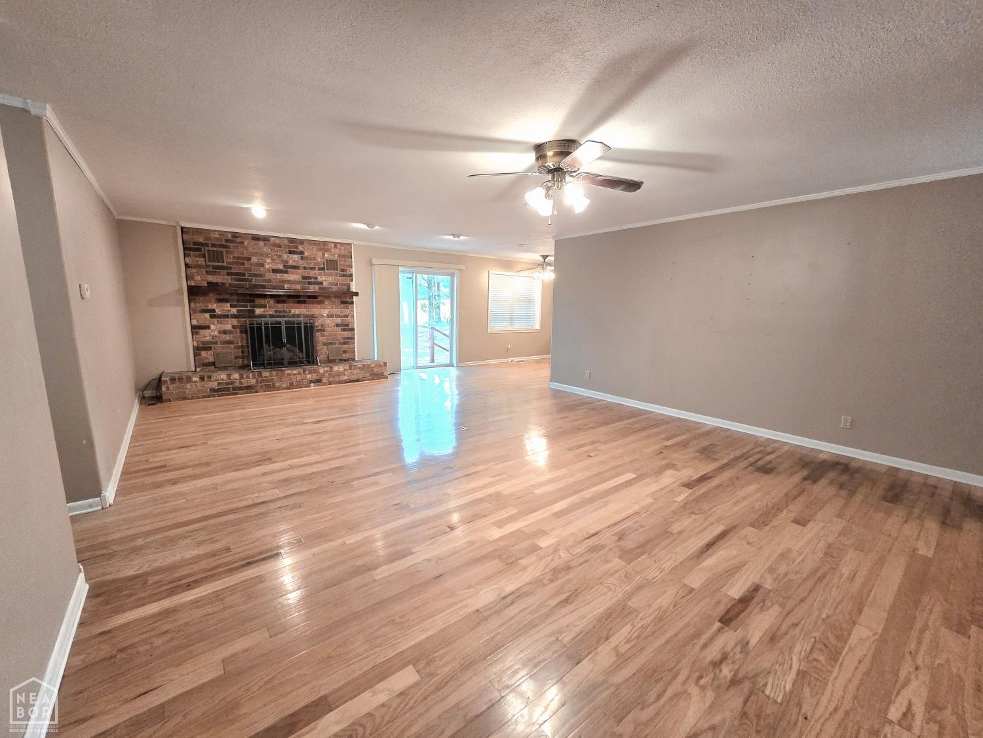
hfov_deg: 106.2
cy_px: 369
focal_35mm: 13
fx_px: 369
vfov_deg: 89.9
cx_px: 492
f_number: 2.2
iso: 250
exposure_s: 1/60.2
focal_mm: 2.2
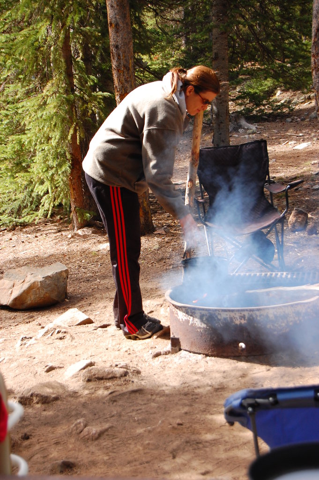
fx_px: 998
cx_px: 160
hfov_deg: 18.2
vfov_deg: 27.0
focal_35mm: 75
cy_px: 240
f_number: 7.1
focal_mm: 50
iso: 400
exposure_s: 1/200
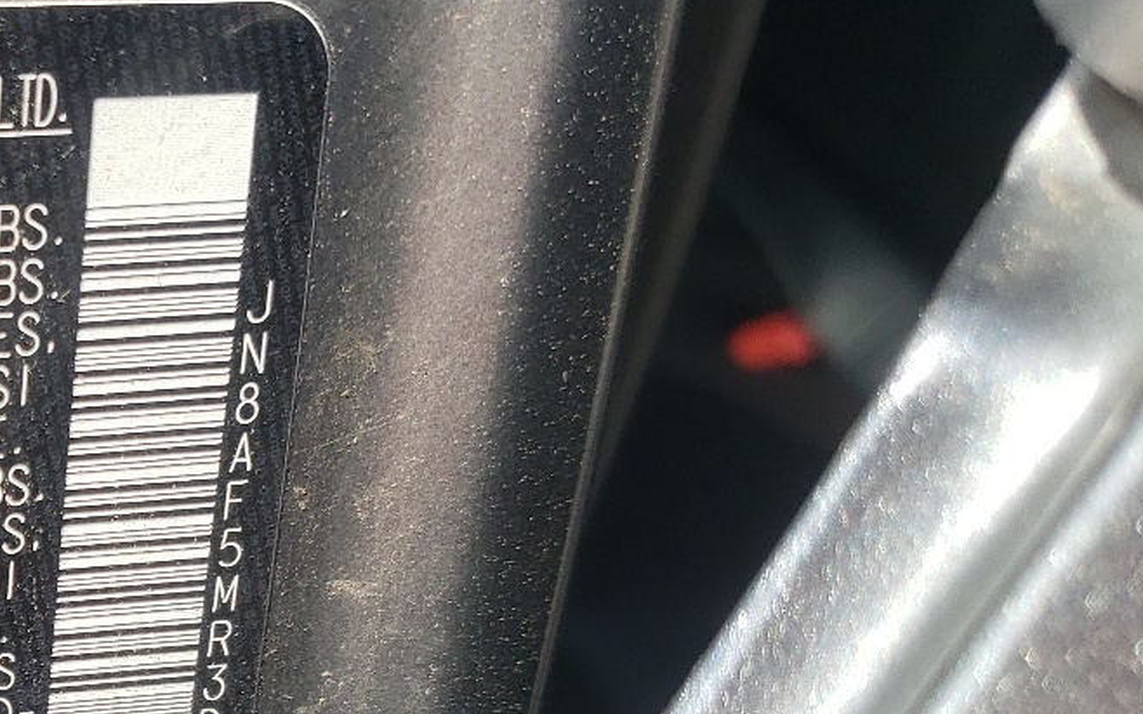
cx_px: -127
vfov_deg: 19.0
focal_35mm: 67
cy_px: 676
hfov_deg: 27.8
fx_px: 2087
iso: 50
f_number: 1.5
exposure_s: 1/1250
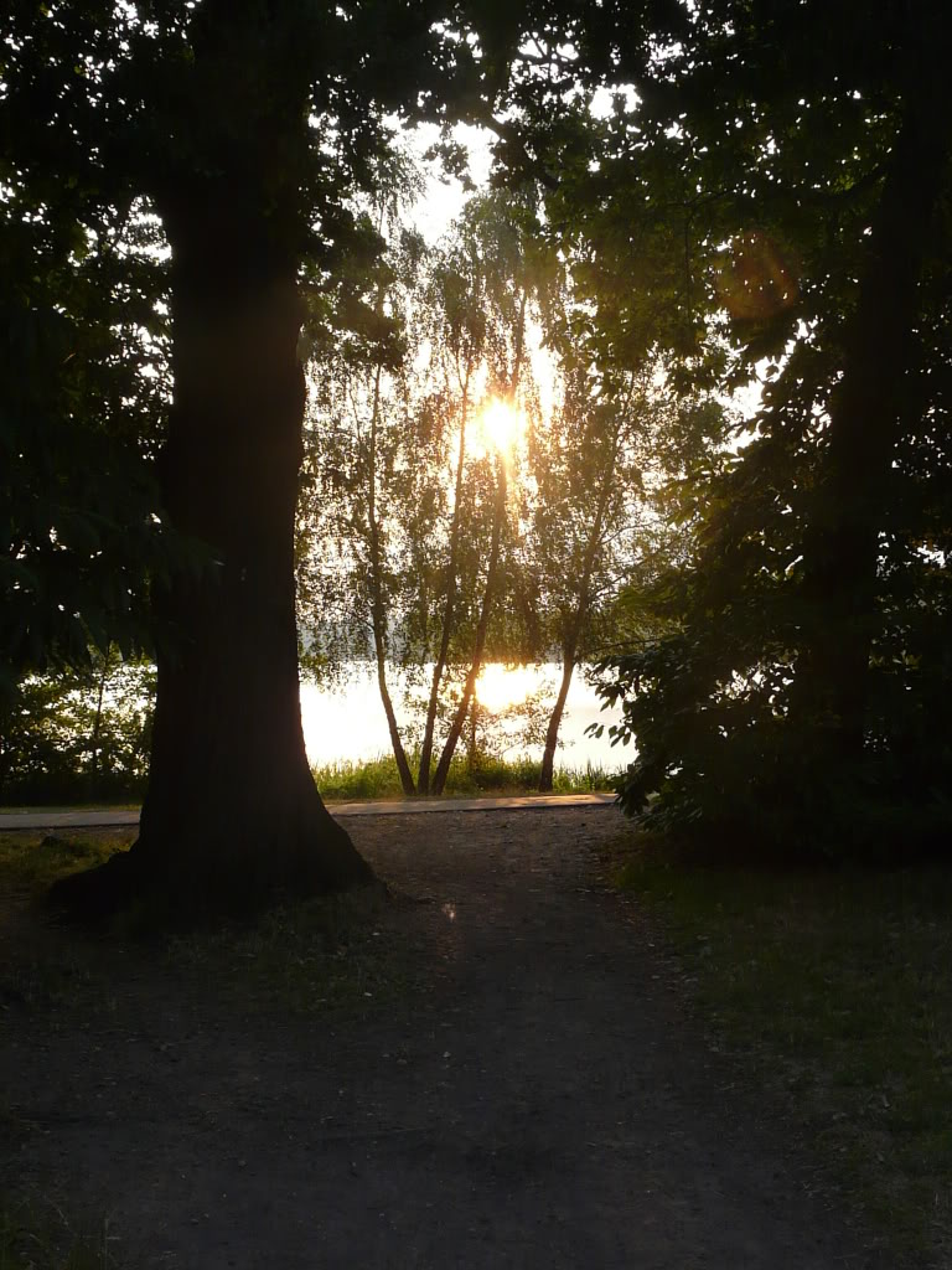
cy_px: 635
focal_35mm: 46
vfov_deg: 41.2
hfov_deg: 31.5
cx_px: 476
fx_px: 1687
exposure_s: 1/100
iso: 100
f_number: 4
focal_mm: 4.8
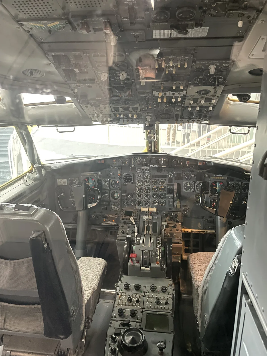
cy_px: 178
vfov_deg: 67.3
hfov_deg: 53.1
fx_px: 267
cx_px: 134
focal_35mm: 26
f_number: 1.6
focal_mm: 4.2
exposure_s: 1/20
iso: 1000
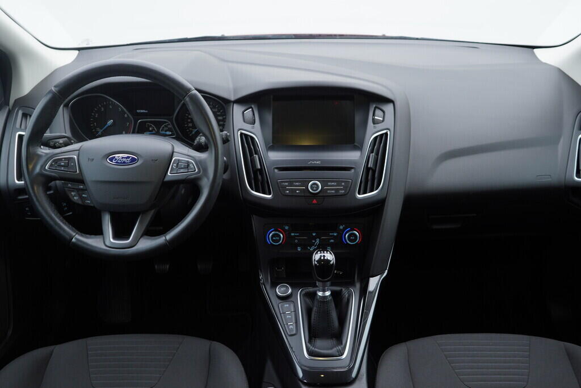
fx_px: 581
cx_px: 290
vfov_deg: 36.9
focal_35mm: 36
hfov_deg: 53.1
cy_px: 194
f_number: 2.8
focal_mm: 24
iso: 125
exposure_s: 1/40
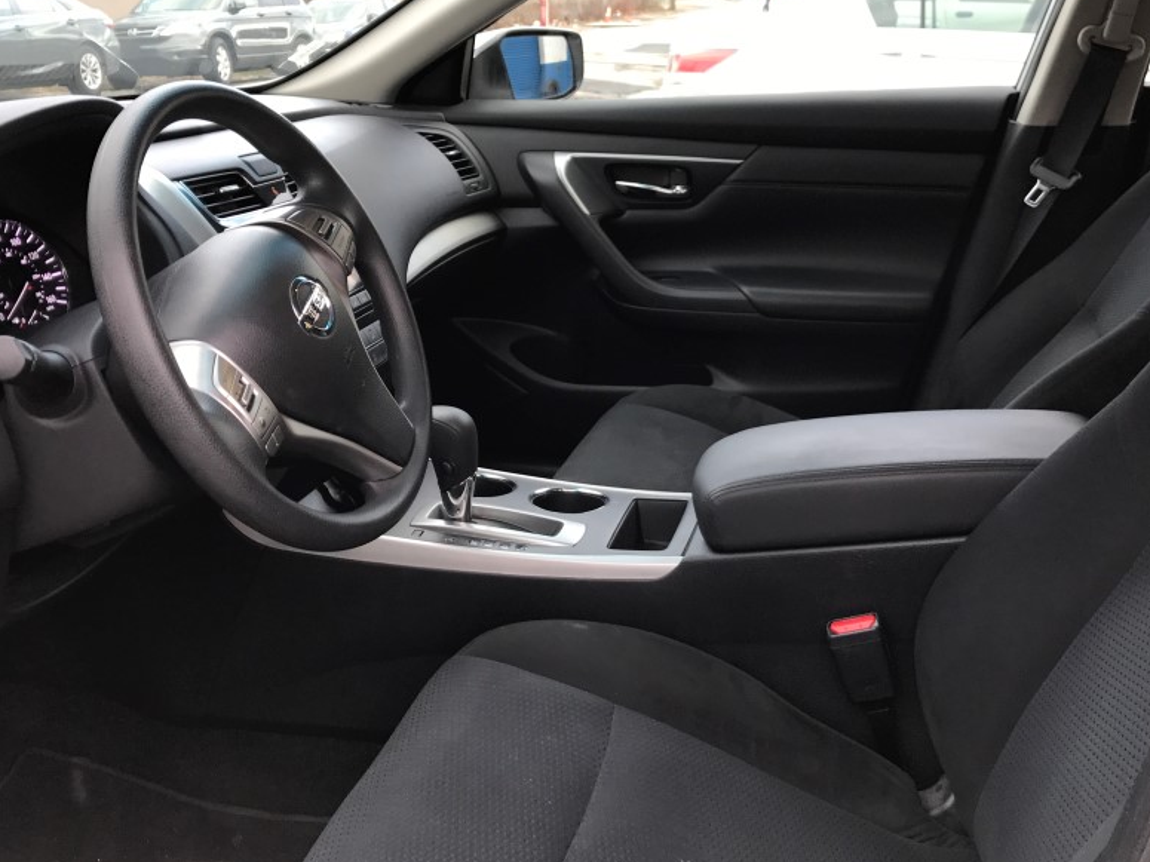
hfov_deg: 50.1
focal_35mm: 37
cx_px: 591
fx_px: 1229
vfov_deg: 38.6
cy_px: 361
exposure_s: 1/40
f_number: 1.8
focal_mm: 3.99
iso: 25
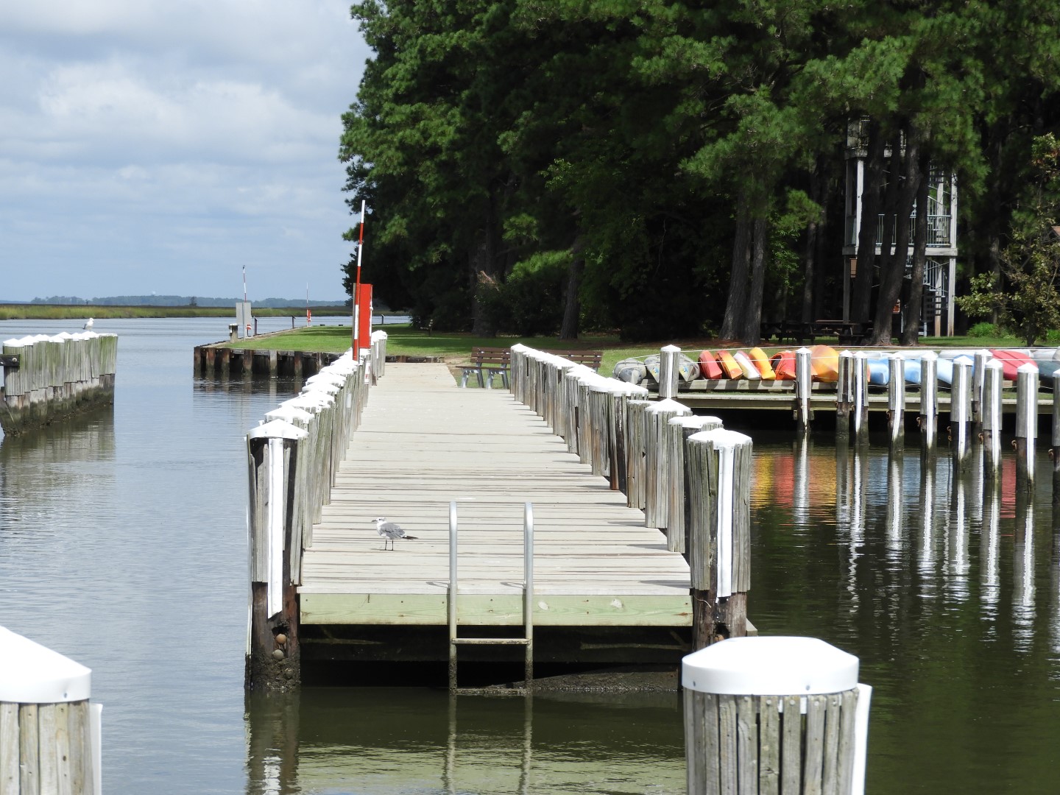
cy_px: 398
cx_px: 530
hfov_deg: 15.8
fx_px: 3828
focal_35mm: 125
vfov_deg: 11.9
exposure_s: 1/800
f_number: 5
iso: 100
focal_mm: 22.4
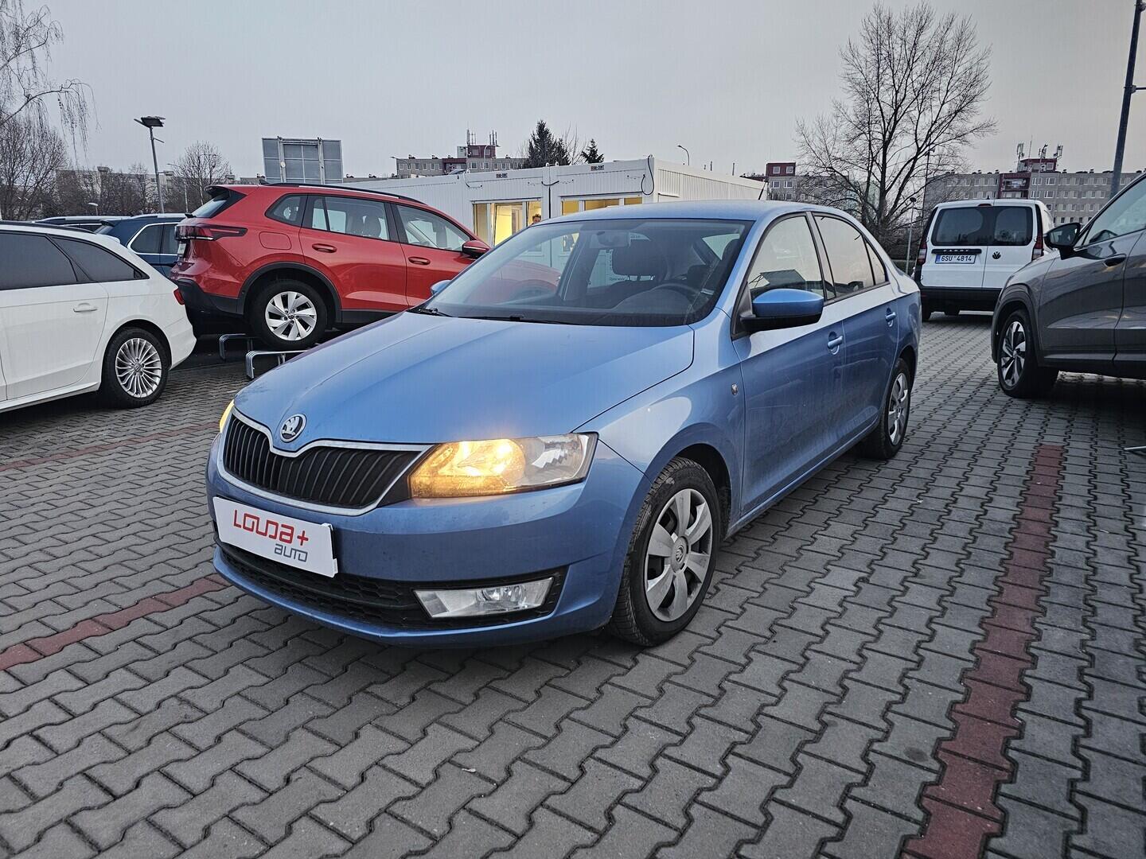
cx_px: 573
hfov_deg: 73.9
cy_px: 430
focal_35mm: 23
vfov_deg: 58.9
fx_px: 761
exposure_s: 1/100
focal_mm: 6.3
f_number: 1.7
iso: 320
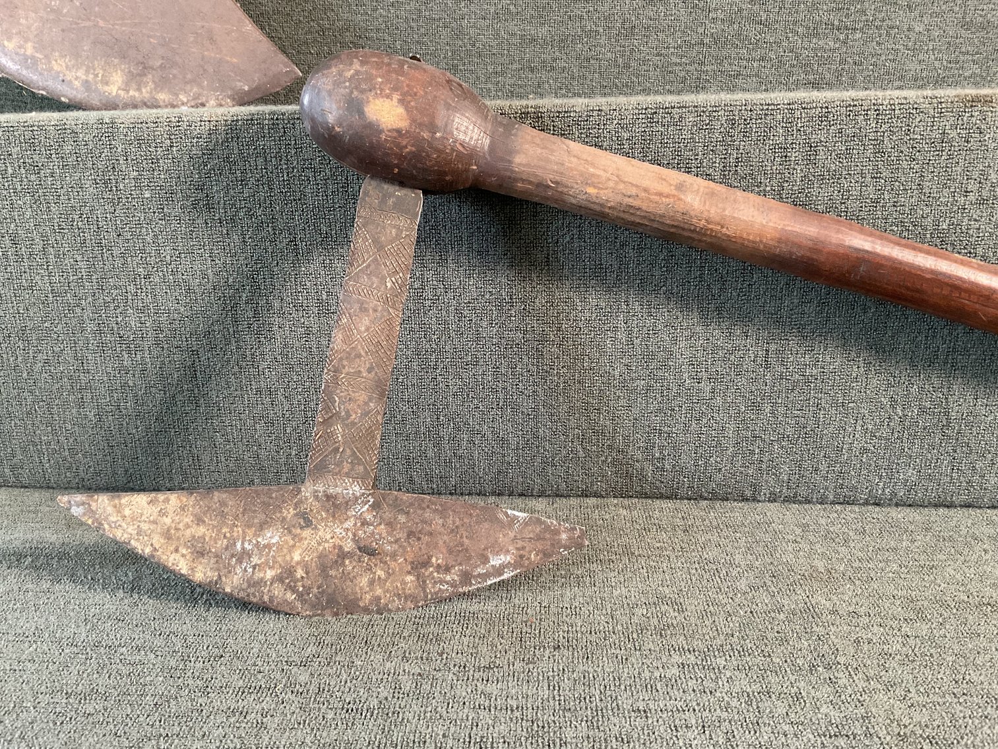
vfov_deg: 48.2
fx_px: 836
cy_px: 374
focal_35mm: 29
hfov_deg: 61.7
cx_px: 499
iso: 250
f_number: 1.8
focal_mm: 3
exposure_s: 1/60
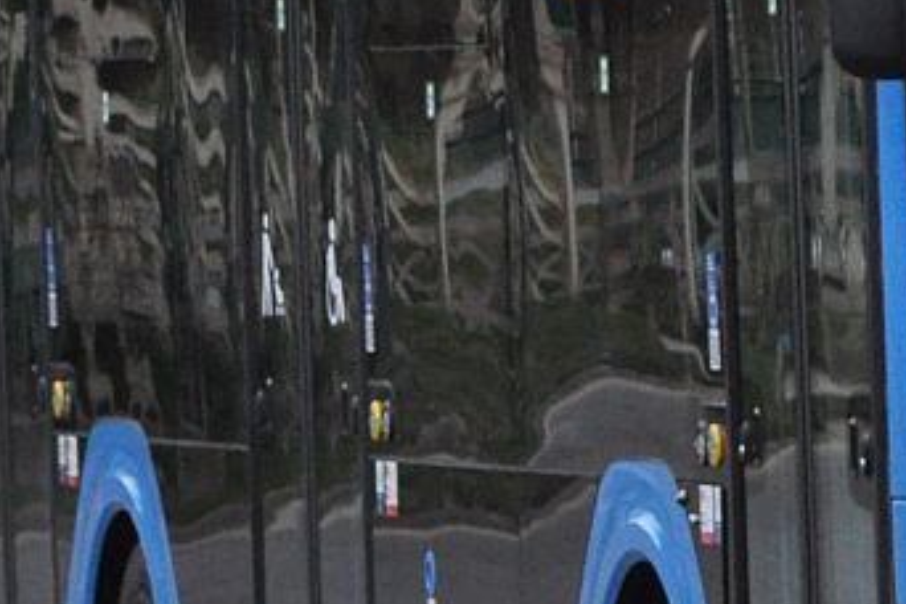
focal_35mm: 651
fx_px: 16384
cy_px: 111
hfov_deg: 3.2
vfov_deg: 2.1
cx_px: 1101
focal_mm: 105
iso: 1600
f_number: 5.6
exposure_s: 1/320
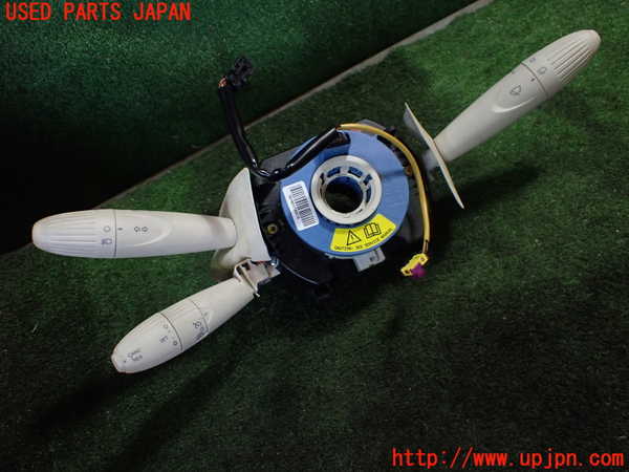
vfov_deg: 46.8
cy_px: 236
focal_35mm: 30
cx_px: 314
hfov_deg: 60.0
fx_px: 545
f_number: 2.3
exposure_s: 1/125
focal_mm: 5.4
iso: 400
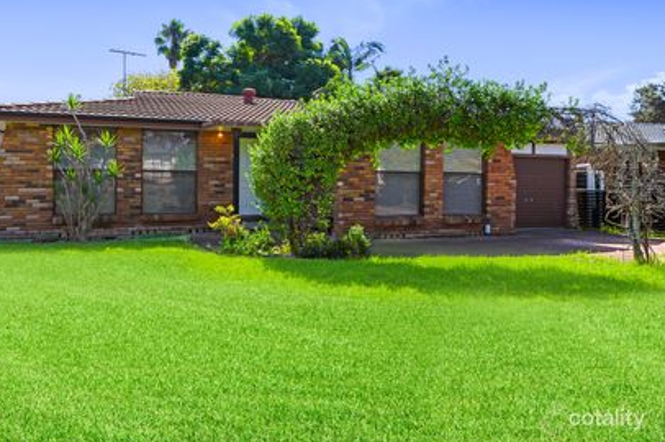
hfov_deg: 78.2
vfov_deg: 57.0
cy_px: 196
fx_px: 406
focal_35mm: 22
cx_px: 287
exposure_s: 1/100
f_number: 11
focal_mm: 19
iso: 400
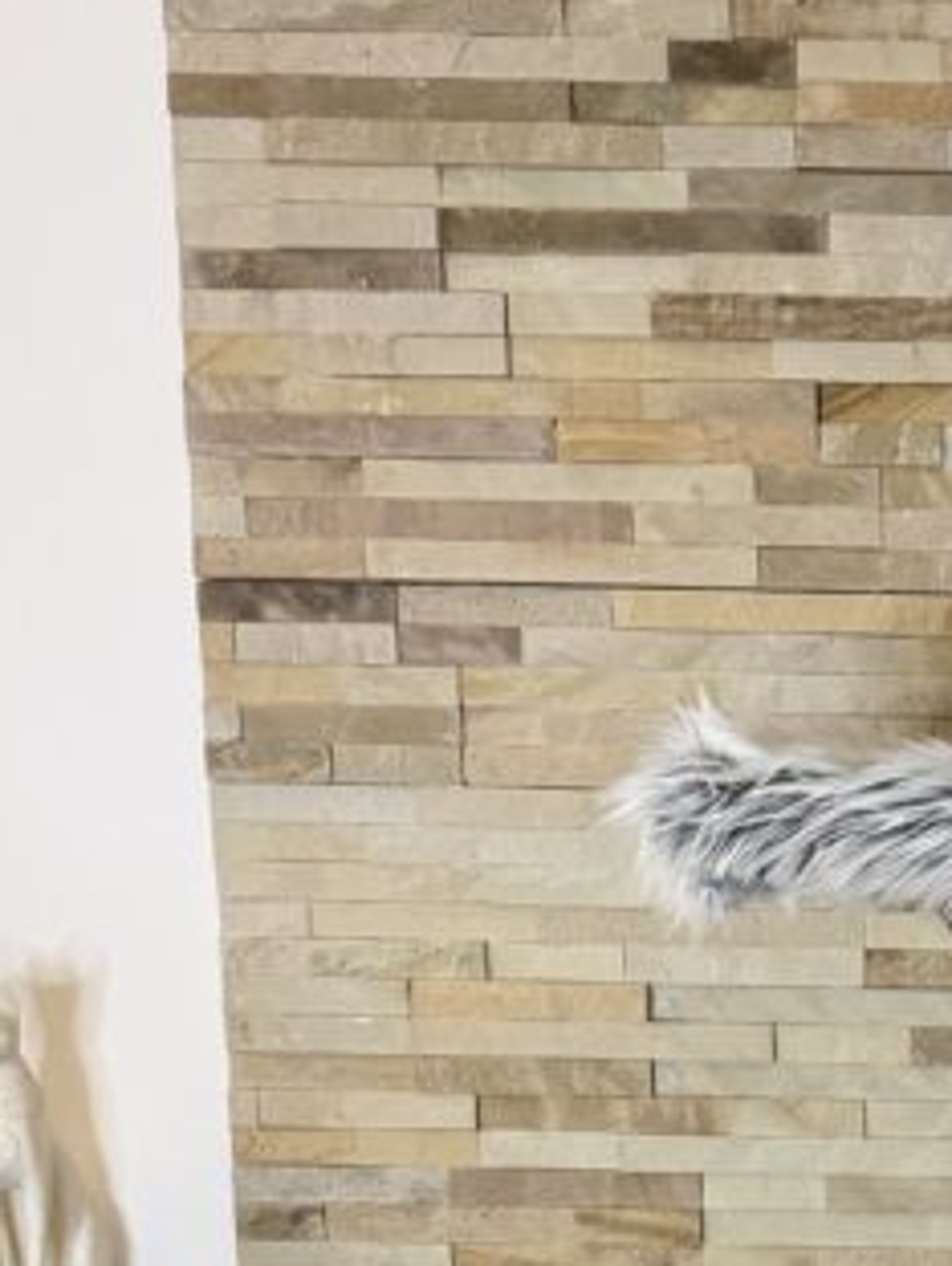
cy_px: 1380
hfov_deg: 18.5
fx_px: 2708
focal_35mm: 74
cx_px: 1257
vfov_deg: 24.6
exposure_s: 1/50
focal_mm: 6.76
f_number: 1.78
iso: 400
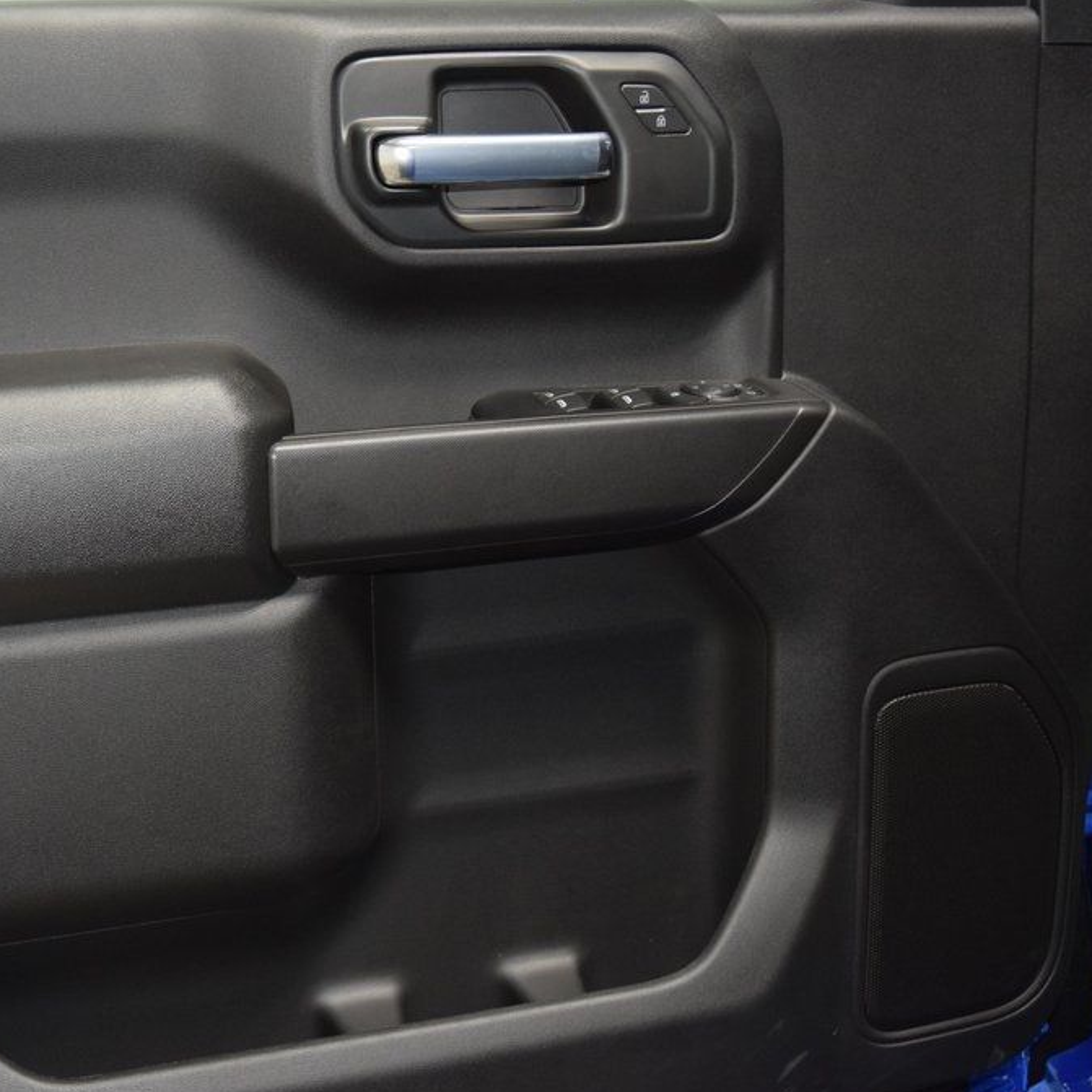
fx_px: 1736
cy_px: 549
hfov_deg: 34.6
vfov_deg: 34.9
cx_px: 376
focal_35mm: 49
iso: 1800
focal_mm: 25
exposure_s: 1/60
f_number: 3.8
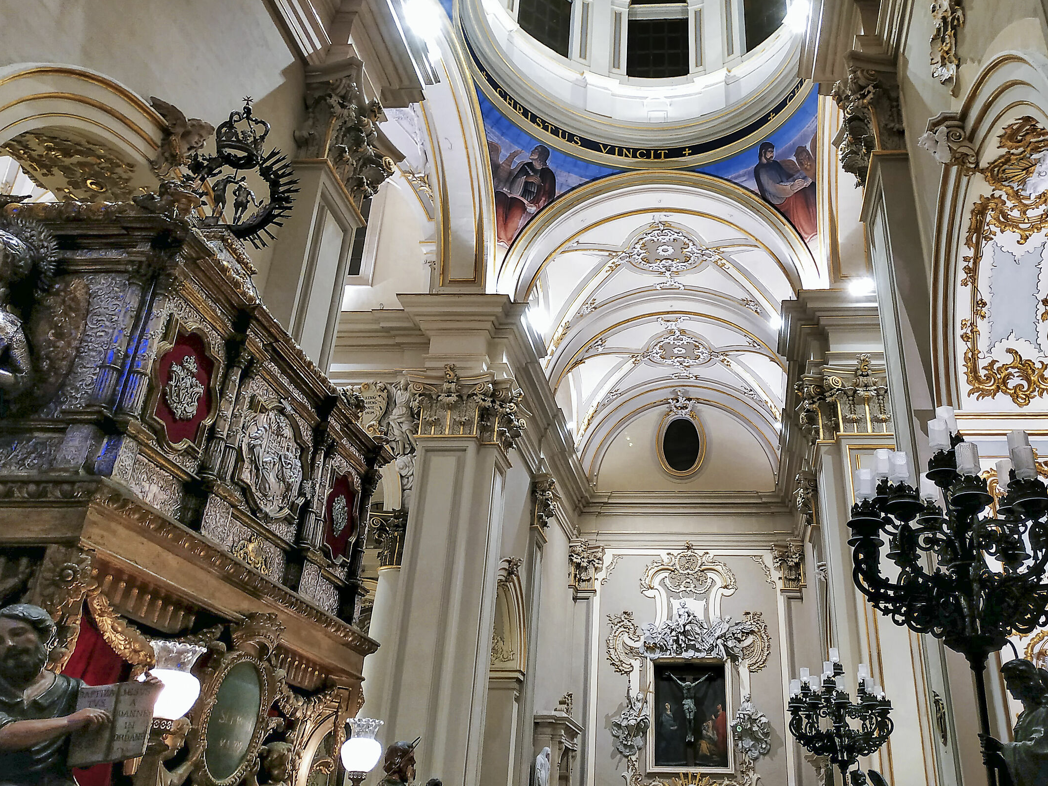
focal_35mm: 27
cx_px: 556
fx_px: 817
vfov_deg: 51.4
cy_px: 399
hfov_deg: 65.3
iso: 400
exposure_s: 1/25
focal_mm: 3.94
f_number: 1.9
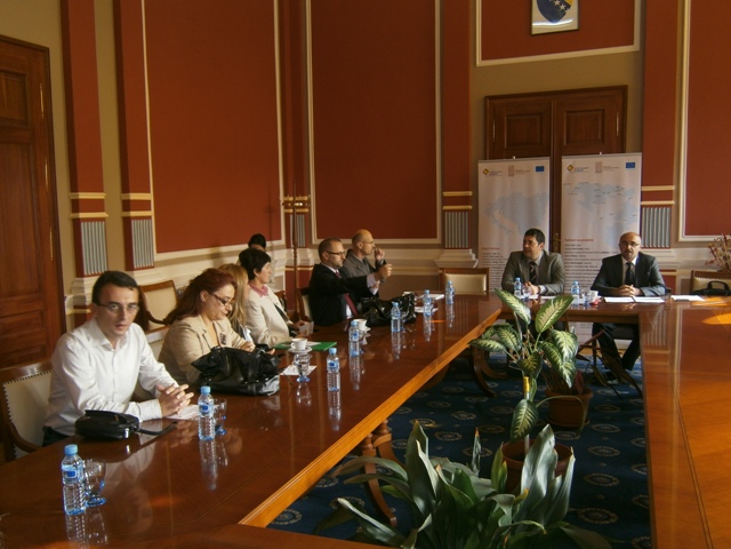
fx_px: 655
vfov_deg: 45.4
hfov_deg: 58.4
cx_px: 366
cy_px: 274
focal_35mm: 31
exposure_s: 1/30
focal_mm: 5.5
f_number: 2.9
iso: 80
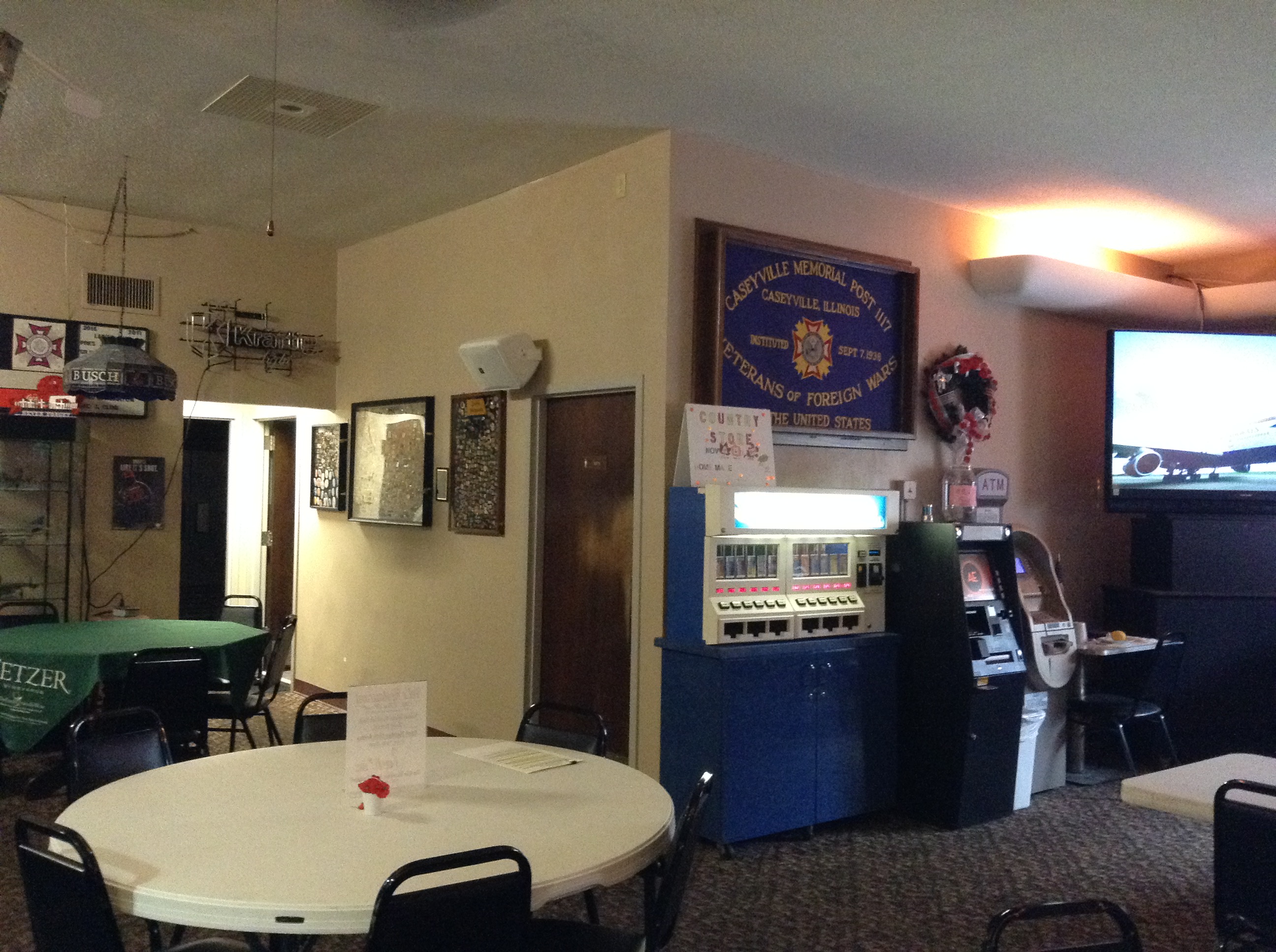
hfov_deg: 55.4
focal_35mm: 33
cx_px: 638
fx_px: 1215
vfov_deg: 42.8
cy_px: 476
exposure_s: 1/15
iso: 320
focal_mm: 3.3
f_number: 2.4
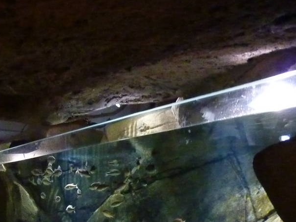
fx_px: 565
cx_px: 16
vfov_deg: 21.4
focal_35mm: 66
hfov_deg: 28.0
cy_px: 225
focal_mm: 4.1
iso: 800
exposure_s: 1/8
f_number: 3.3
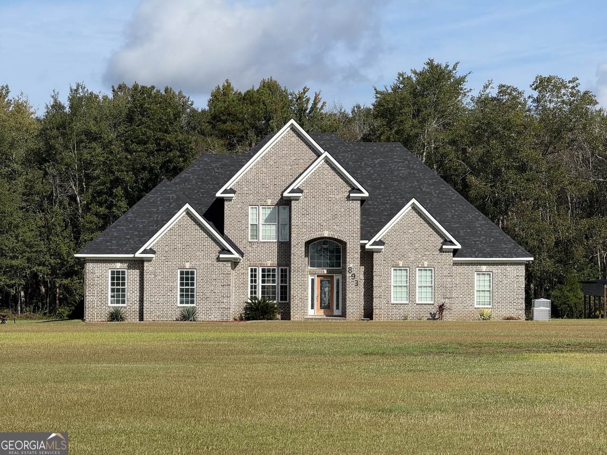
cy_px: 228
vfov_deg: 12.3
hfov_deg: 16.4
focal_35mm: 120
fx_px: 2104
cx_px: 304
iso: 50
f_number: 2.8
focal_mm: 15.66
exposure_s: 1/1818
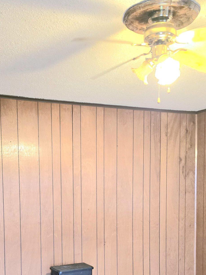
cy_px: 210
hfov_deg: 33.5
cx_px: 80
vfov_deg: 42.4
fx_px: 341
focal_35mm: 43
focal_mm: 6.3
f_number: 1.7
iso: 1000
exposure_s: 1/120
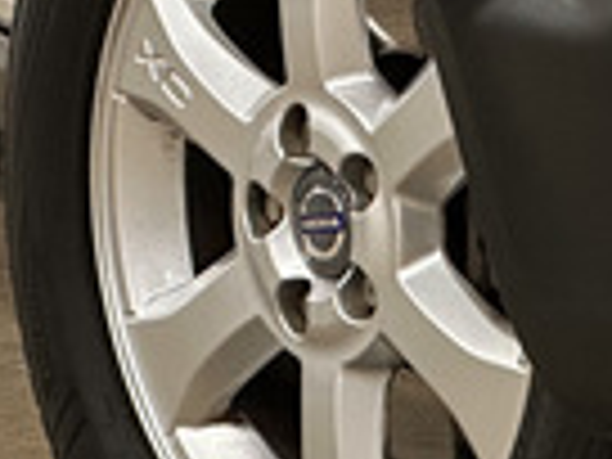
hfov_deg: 5.3
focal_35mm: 368
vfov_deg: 4.0
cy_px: -243
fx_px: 6506
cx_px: 864
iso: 500
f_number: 2.8
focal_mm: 9
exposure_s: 1/35
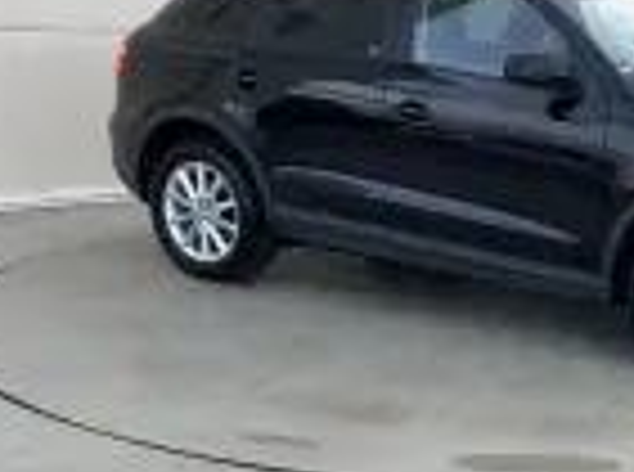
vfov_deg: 22.4
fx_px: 1169
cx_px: 706
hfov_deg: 27.6
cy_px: 396
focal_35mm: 64
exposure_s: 1/121
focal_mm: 5.1
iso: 50
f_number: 1.6
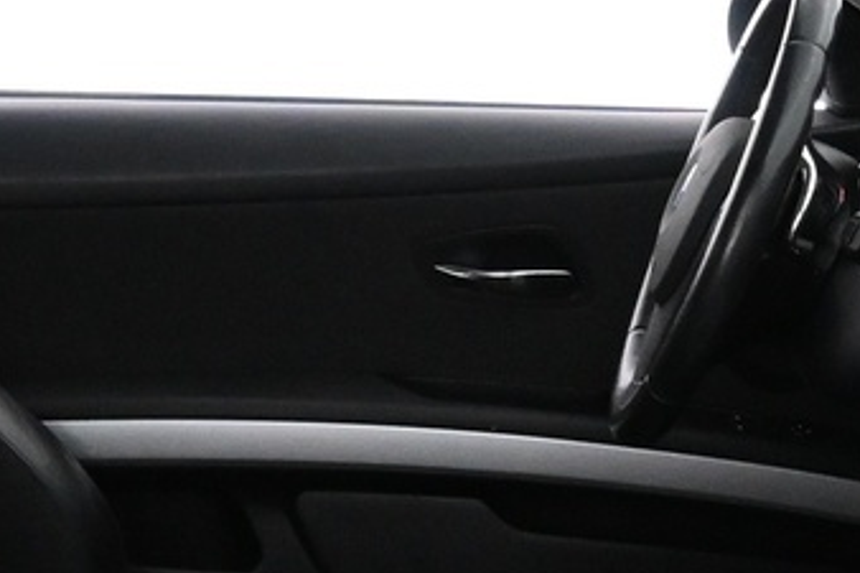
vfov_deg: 11.6
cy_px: 744
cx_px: 450
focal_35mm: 115
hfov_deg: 17.8
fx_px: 2746
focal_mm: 16
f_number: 4
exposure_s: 1/60
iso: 4000
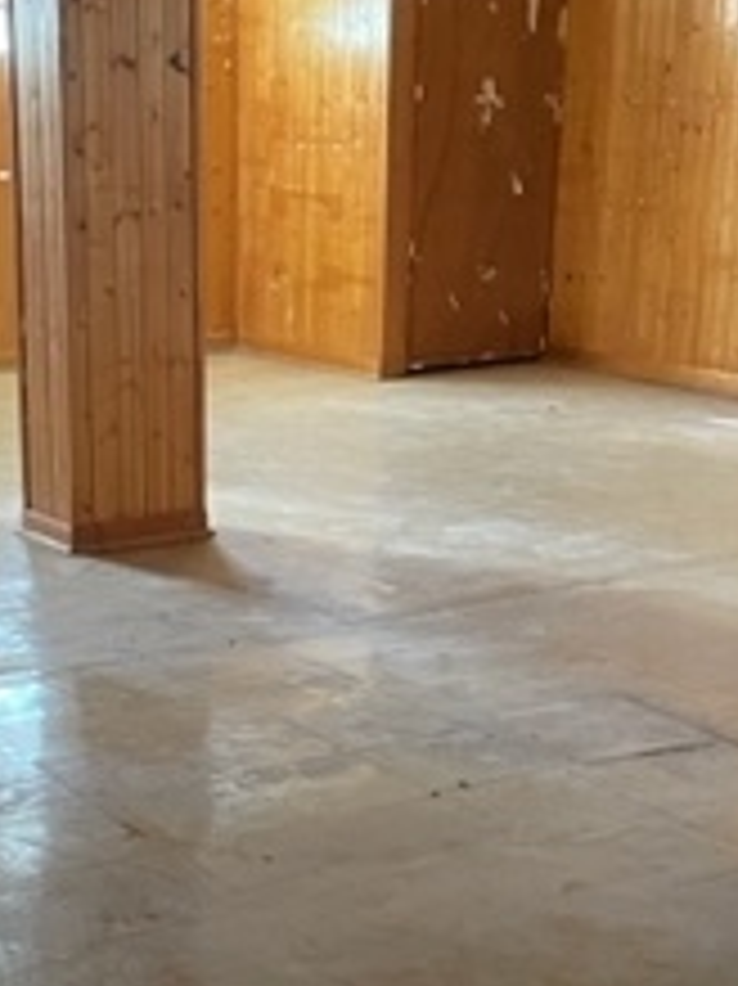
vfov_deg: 24.8
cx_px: 140
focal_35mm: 76
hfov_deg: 19.2
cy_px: 914
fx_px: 2162
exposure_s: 1/37
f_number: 1.6
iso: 640
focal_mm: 5.1
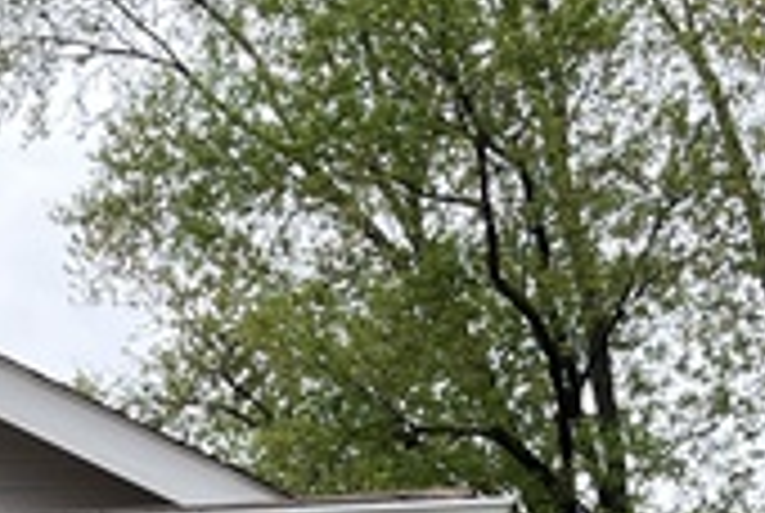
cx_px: -148
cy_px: 1188
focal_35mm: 127
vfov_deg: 9.7
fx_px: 2703
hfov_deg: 15.5
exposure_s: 1/858
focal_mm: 5.1
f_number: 1.6
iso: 50
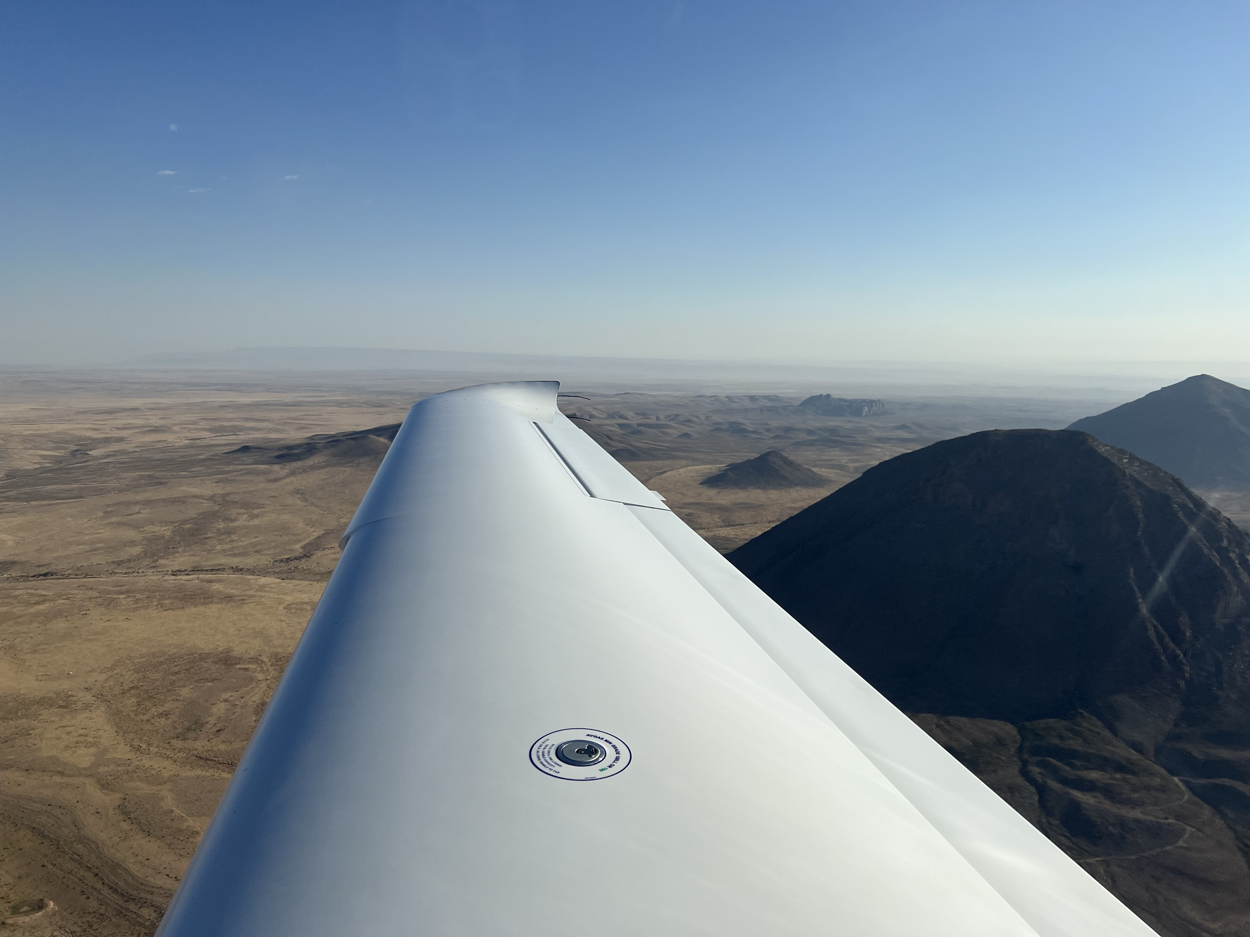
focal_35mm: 26
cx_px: 625
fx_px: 939
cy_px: 468
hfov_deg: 67.3
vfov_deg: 53.1
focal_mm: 5.7
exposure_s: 1/5882
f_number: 1.5
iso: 50
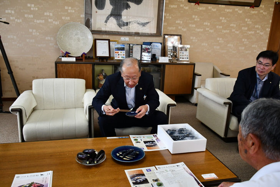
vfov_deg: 43.6
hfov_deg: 61.9
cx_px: 140
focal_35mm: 30
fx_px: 233
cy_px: 94
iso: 800
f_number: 3.5
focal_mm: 20
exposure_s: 1/200
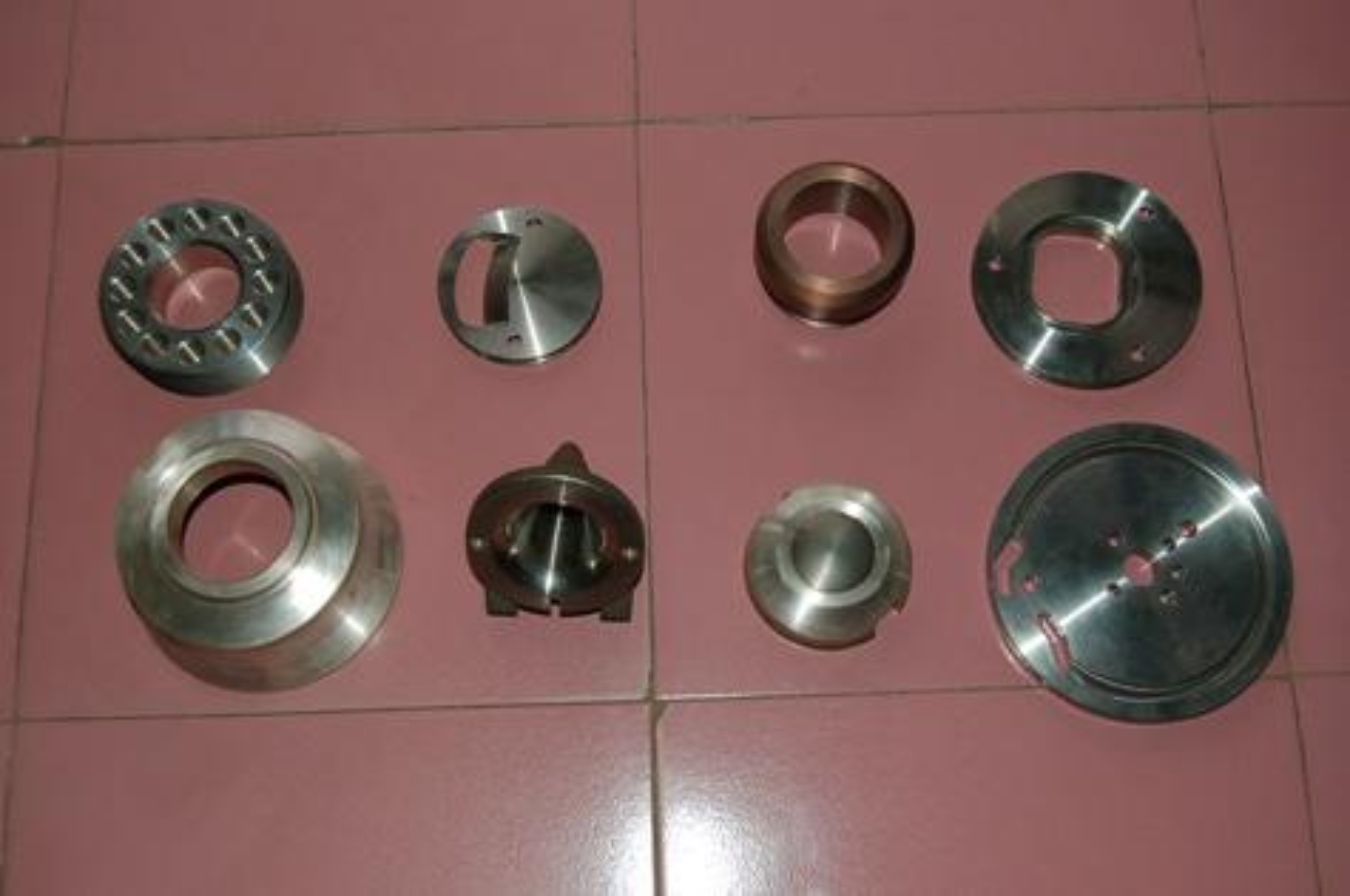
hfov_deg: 43.7
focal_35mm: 45
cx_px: 675
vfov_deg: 29.8
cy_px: 448
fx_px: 1685
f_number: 5.6
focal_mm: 30
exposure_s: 1/60
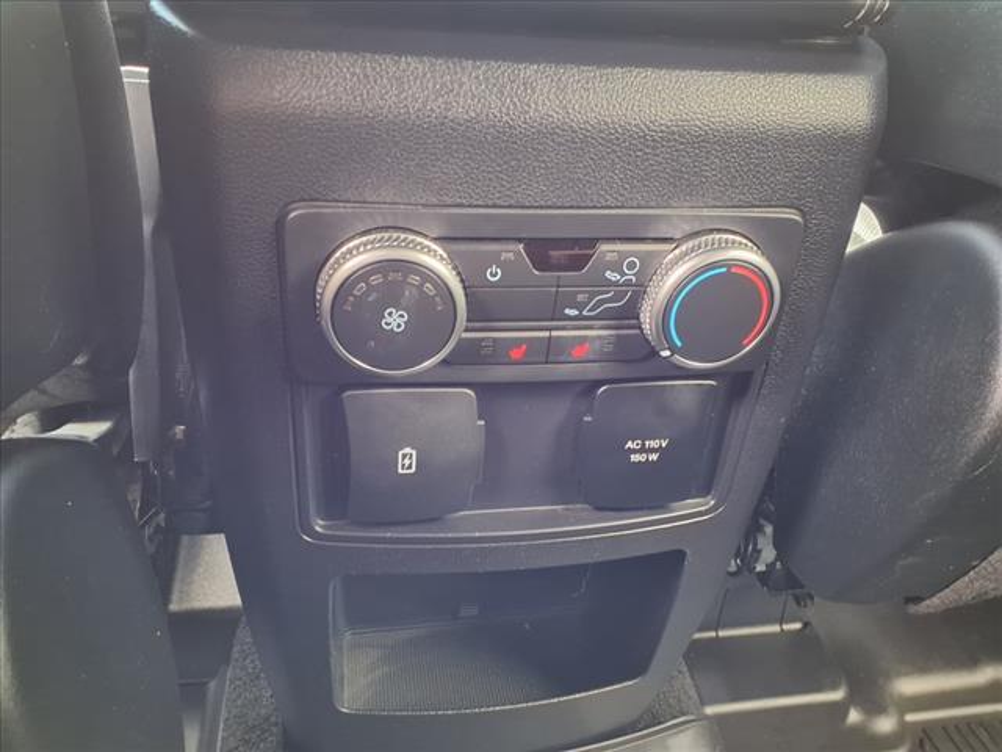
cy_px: 376
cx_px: 501
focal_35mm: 27
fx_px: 782
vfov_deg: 51.4
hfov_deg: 65.3
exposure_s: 1/20
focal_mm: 3.58
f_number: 1.9
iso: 500
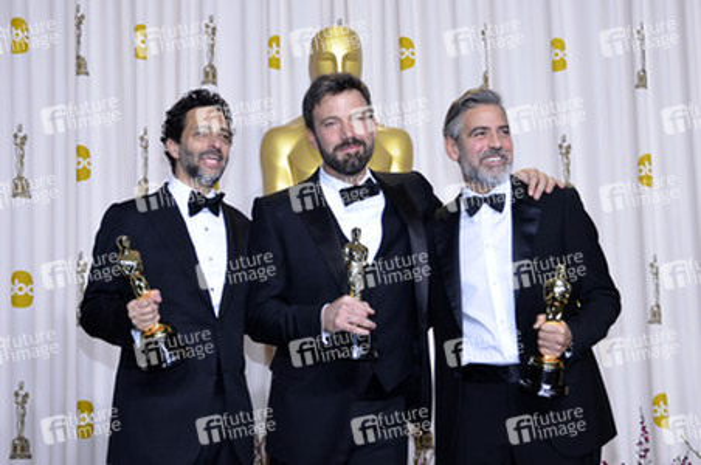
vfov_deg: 17.4
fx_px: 1517
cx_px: 350
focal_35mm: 78
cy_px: 232
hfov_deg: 26.0
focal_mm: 52
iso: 500
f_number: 6.3
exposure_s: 1/250
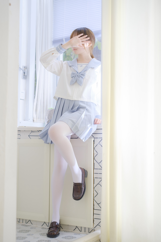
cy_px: 121
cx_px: 80
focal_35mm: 50
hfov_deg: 27.0
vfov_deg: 39.6
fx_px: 335
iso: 160
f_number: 2.2
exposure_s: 1/60
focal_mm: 33
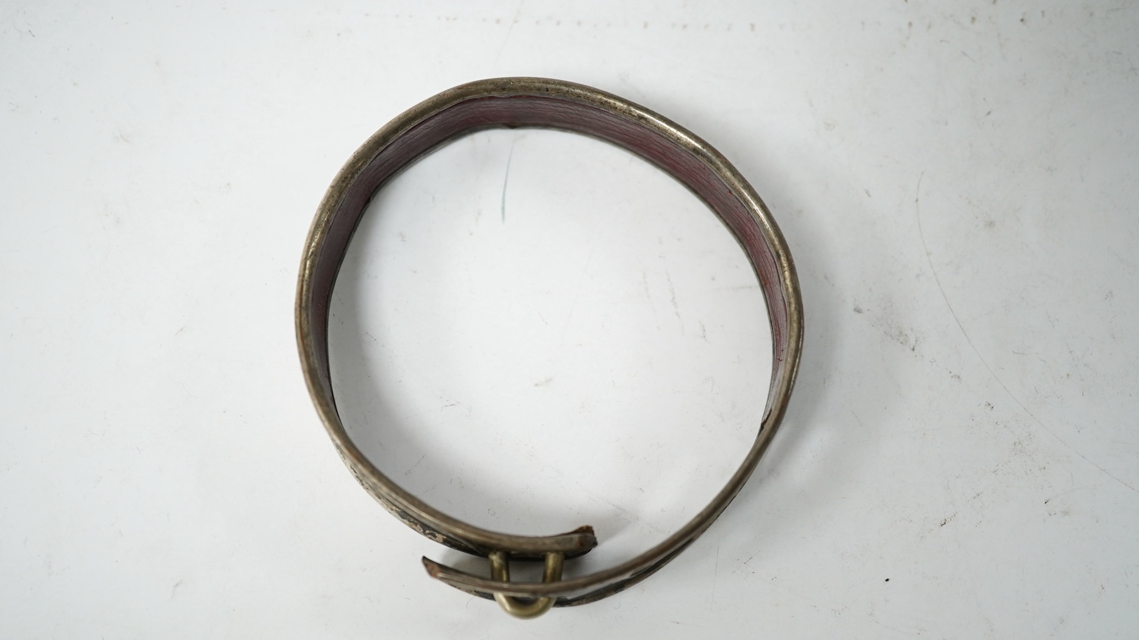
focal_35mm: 48
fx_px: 1450
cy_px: 379
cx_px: 564
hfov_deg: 42.9
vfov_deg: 24.9
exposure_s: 1/125
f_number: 4.5
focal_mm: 30
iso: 1250
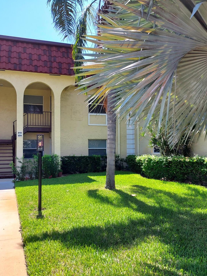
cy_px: 136
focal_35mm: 33
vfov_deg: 55.3
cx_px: 102
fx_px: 263
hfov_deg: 43.0
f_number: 1.8
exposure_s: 1/447
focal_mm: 4.6
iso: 40
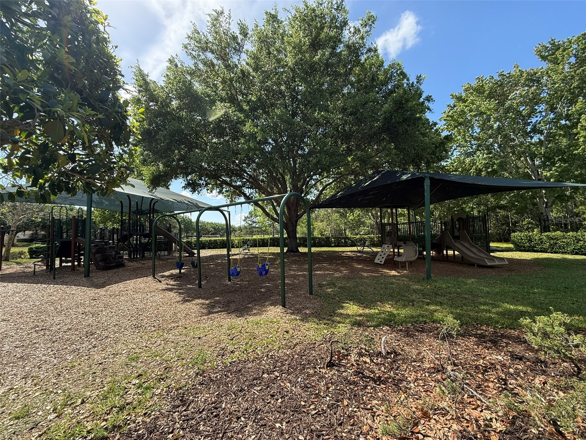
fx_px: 237
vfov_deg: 85.7
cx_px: 293
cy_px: 220
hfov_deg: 102.1
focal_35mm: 14
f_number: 2.2
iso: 64
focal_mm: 2.22
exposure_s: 1/679
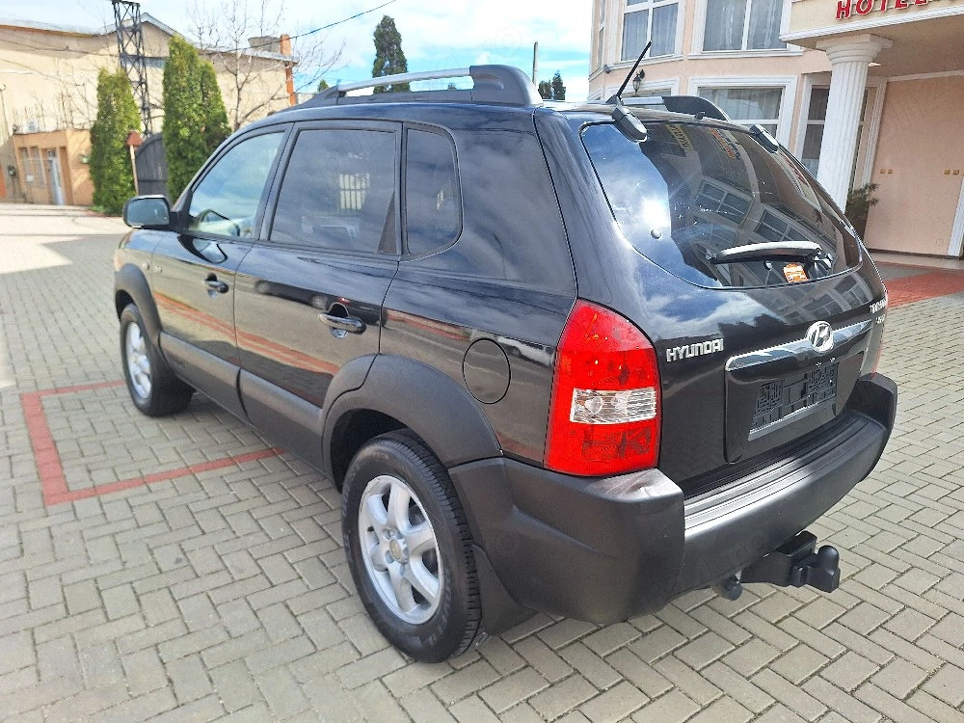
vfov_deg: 58.9
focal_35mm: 23
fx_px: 641
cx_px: 482
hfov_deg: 73.9
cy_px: 362
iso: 40
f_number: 1.8
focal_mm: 5.54
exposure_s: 1/1429
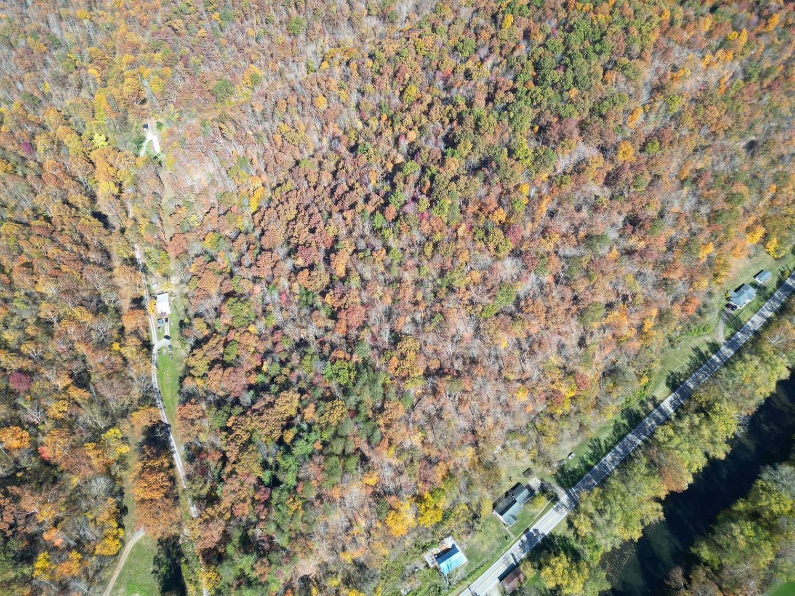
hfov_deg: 71.6
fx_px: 551
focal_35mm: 24
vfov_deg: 56.8
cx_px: 398
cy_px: 298
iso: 110
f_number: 1.7
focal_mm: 6.72
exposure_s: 1/1000
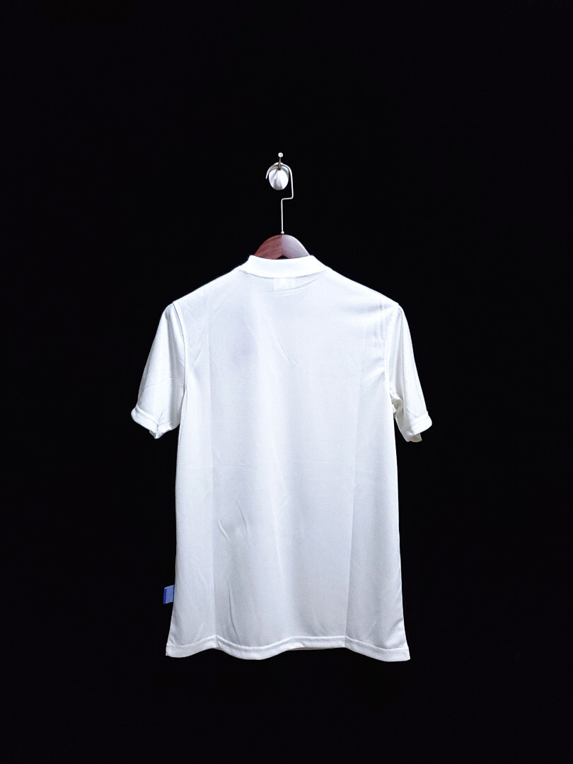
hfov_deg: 53.1
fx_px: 574
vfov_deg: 67.3
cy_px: 382
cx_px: 286
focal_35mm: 26
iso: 500
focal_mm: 4.3
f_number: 1.5
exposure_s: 1/30
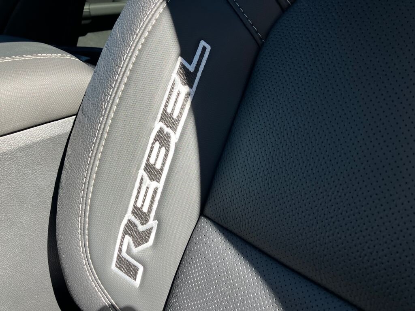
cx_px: 208
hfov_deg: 63.4
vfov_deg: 49.7
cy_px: 156
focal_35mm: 28
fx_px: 336
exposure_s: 1/208
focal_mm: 3.99
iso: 25
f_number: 1.8
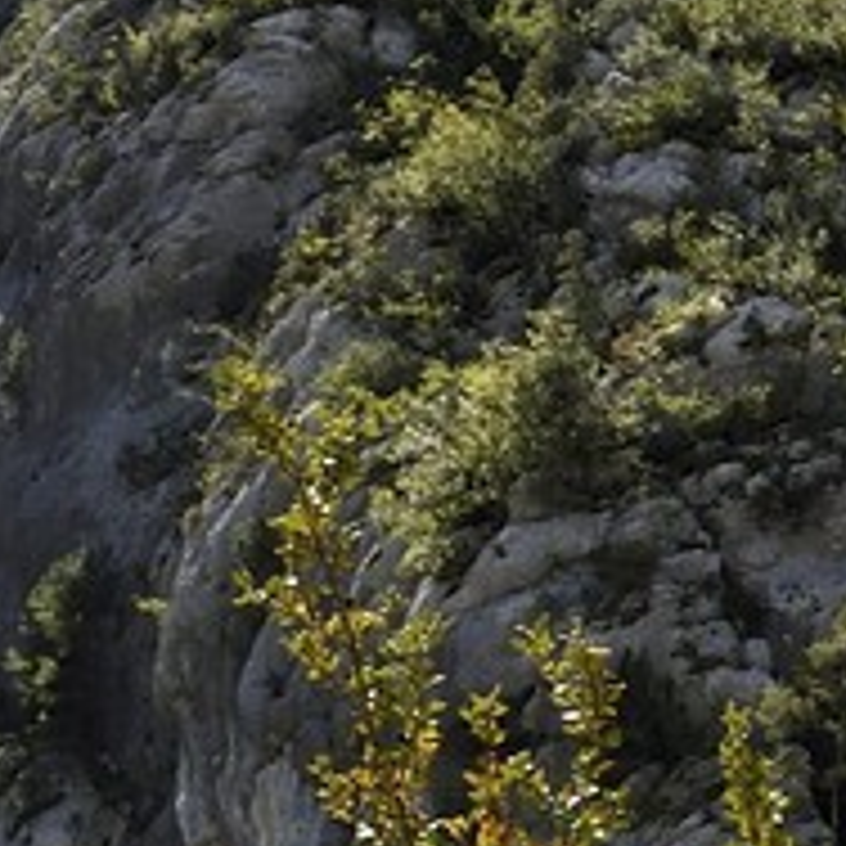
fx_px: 4783
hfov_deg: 7.8
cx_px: 3010
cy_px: 716
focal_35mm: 173
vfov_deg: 10.1
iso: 400
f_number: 14
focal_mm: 24
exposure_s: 1/200
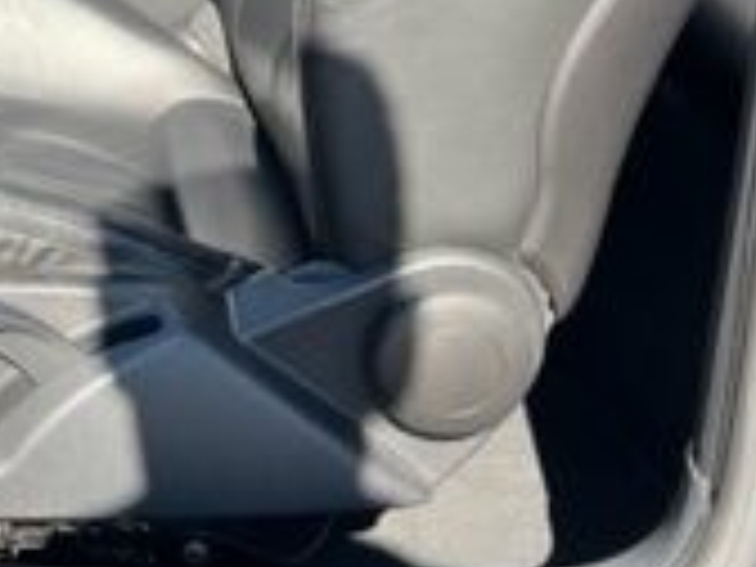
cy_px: -86
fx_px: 2162
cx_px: -176
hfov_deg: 18.7
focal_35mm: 99
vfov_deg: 14.5
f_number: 1.5
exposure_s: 1/853
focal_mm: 5.7
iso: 50
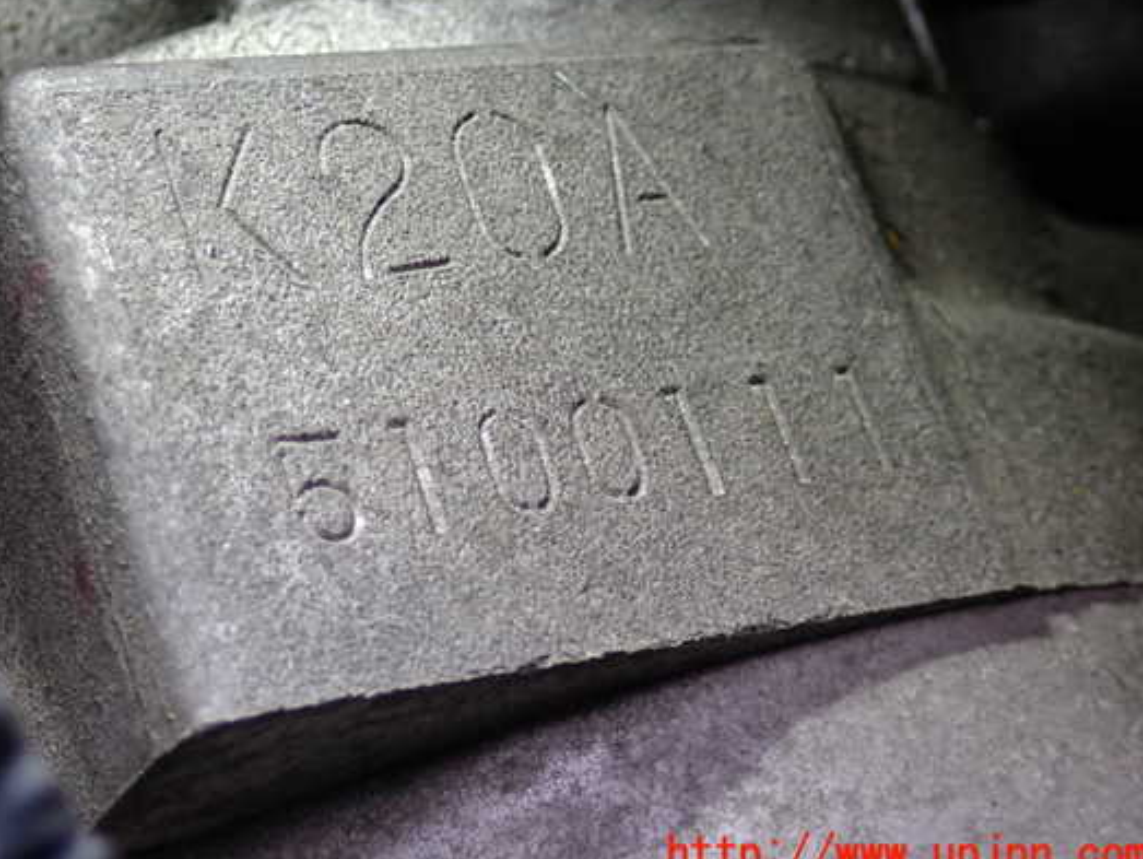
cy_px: 391
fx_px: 3106
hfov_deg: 20.8
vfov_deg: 15.7
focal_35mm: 94
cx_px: 505
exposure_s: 1/80
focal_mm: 14.62
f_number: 4.3
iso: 250
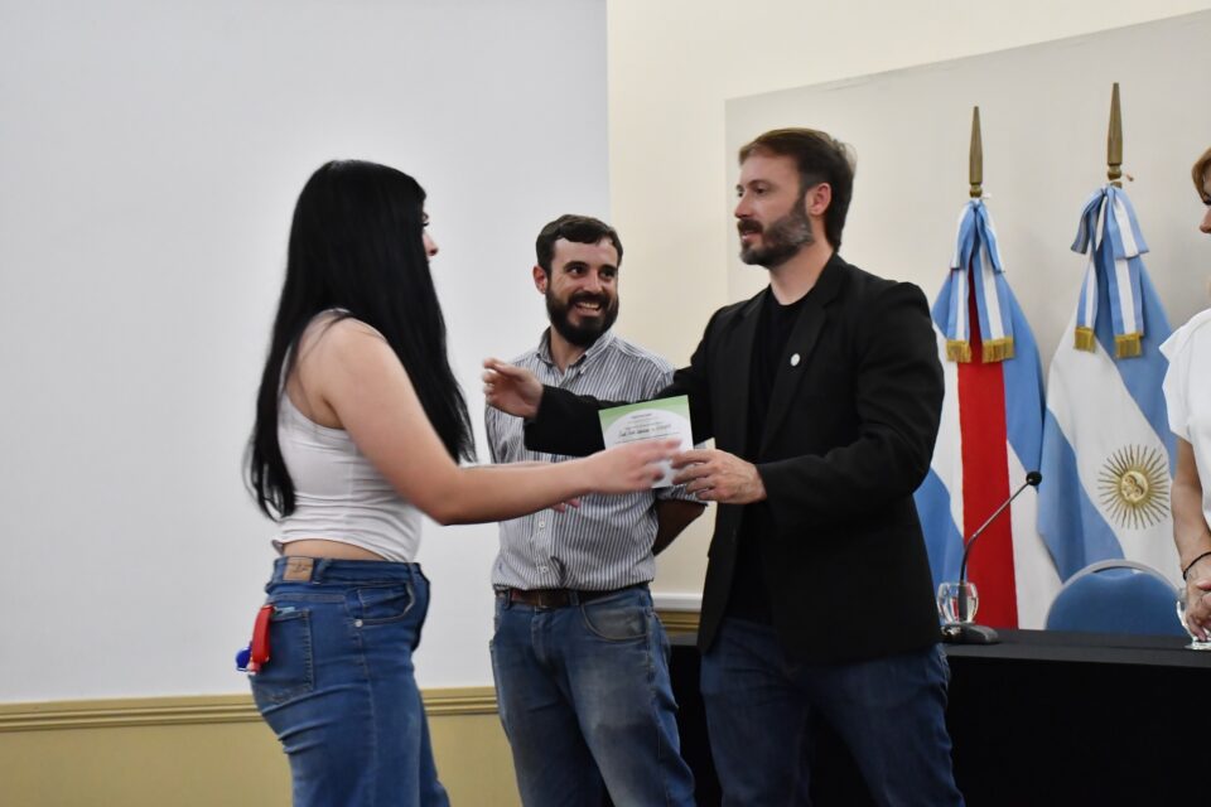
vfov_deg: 26.5
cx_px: 606
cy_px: 404
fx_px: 1715
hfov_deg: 38.9
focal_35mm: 51
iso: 3200
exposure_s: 1/80
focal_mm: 34
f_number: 5.6
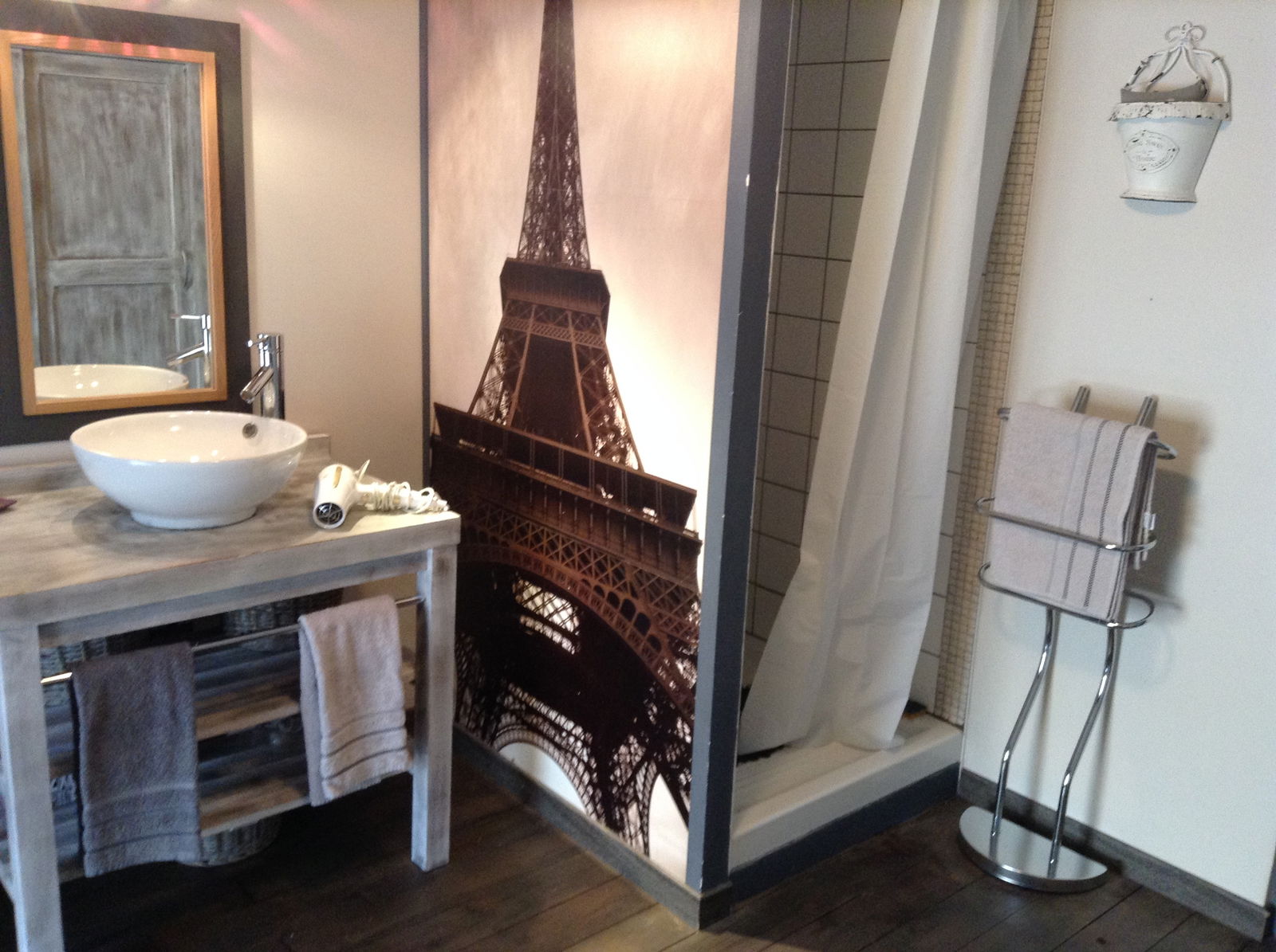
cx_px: 638
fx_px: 1215
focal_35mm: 33
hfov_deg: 55.4
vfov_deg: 42.8
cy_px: 476
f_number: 2.4
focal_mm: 3.3
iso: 125
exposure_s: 1/24
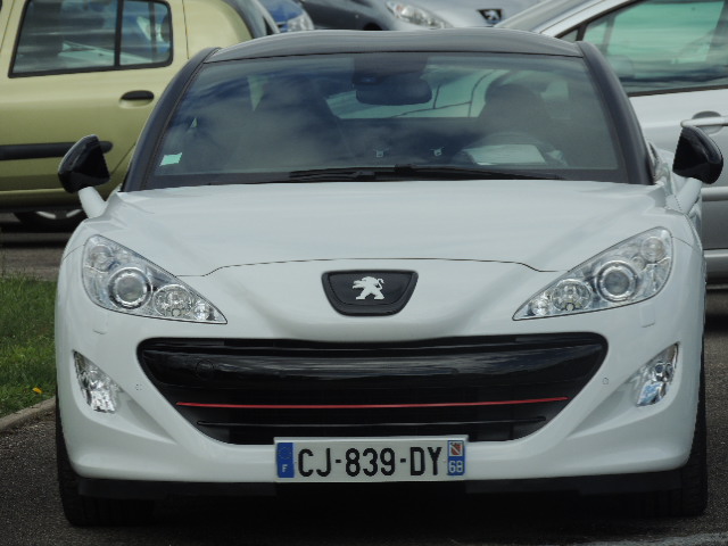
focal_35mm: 325
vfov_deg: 4.6
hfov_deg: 6.1
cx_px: 364
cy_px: 273
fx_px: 6835
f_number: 4.8
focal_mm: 57.9
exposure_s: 1/800
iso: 110
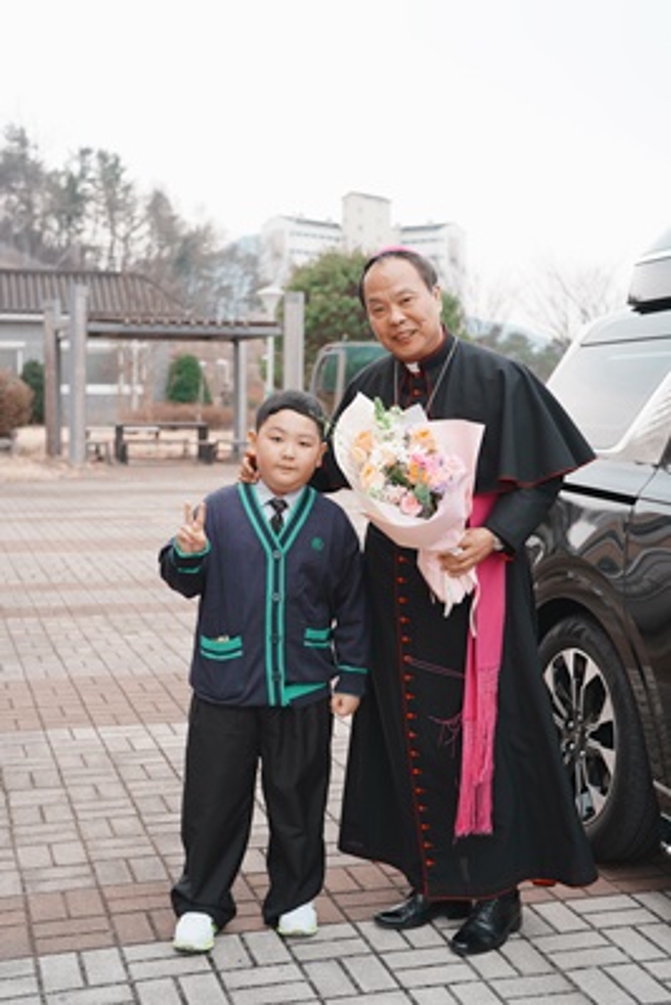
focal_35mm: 50
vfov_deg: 39.6
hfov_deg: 27.0
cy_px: 502
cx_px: 336
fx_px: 1397
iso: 100
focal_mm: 50
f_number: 4
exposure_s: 1/200
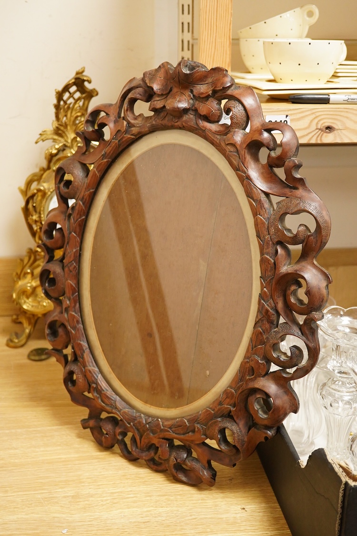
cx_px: 178
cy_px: 268
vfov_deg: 43.6
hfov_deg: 29.9
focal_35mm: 45
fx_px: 669
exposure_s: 1/160
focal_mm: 30
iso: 2500
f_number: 3.5
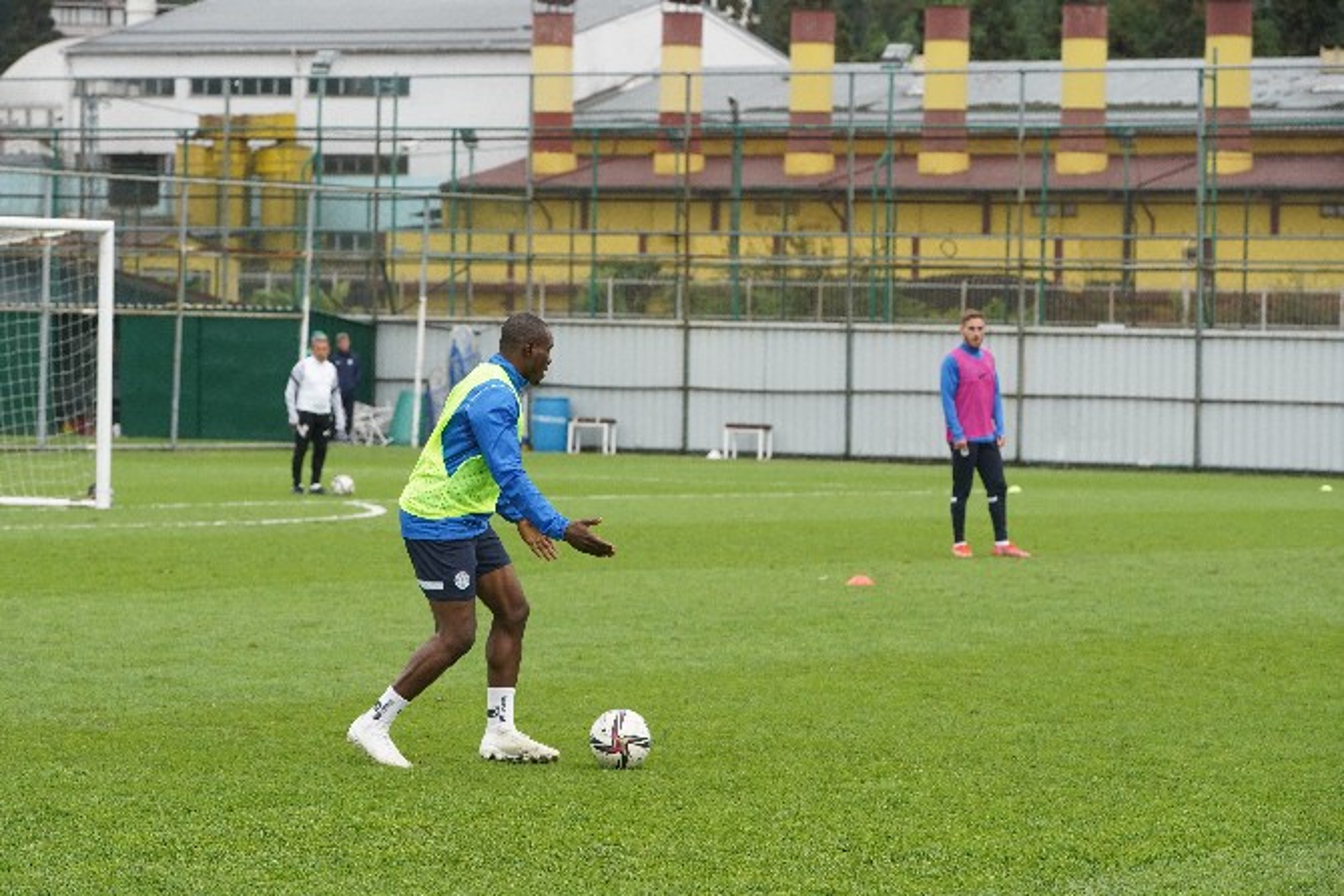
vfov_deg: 9.2
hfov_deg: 13.7
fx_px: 5601
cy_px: 448
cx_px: 672
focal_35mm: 150
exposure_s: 1/1600
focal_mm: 150
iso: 3200
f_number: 8
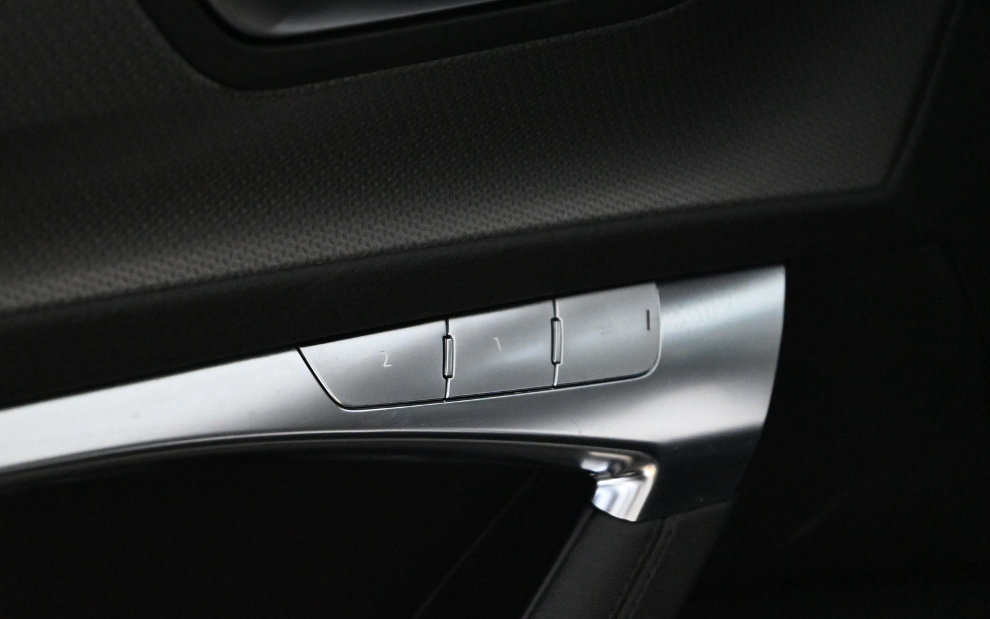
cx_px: 492
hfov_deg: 26.8
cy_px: 326
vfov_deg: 16.9
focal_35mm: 77
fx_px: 2078
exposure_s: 1/80
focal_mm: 50
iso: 10000
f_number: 6.3
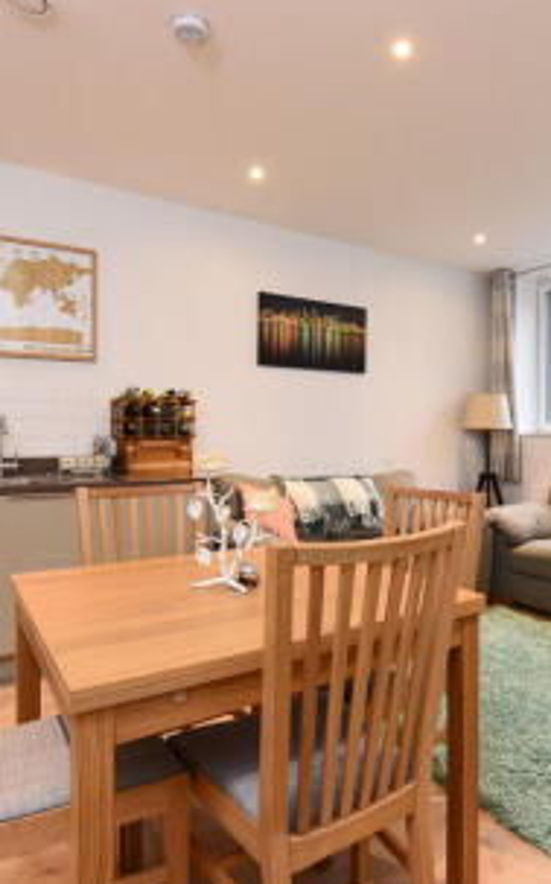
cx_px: 367
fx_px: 577
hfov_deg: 50.1
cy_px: 430
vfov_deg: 74.8
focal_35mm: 24
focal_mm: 15
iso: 800
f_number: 7.1
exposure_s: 1/13
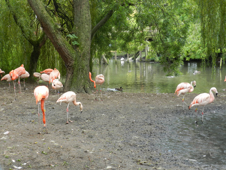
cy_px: 85
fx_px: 300
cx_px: 113
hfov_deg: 41.2
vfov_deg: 31.5
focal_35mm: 46
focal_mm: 8.1
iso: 160
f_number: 4.2
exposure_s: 1/40
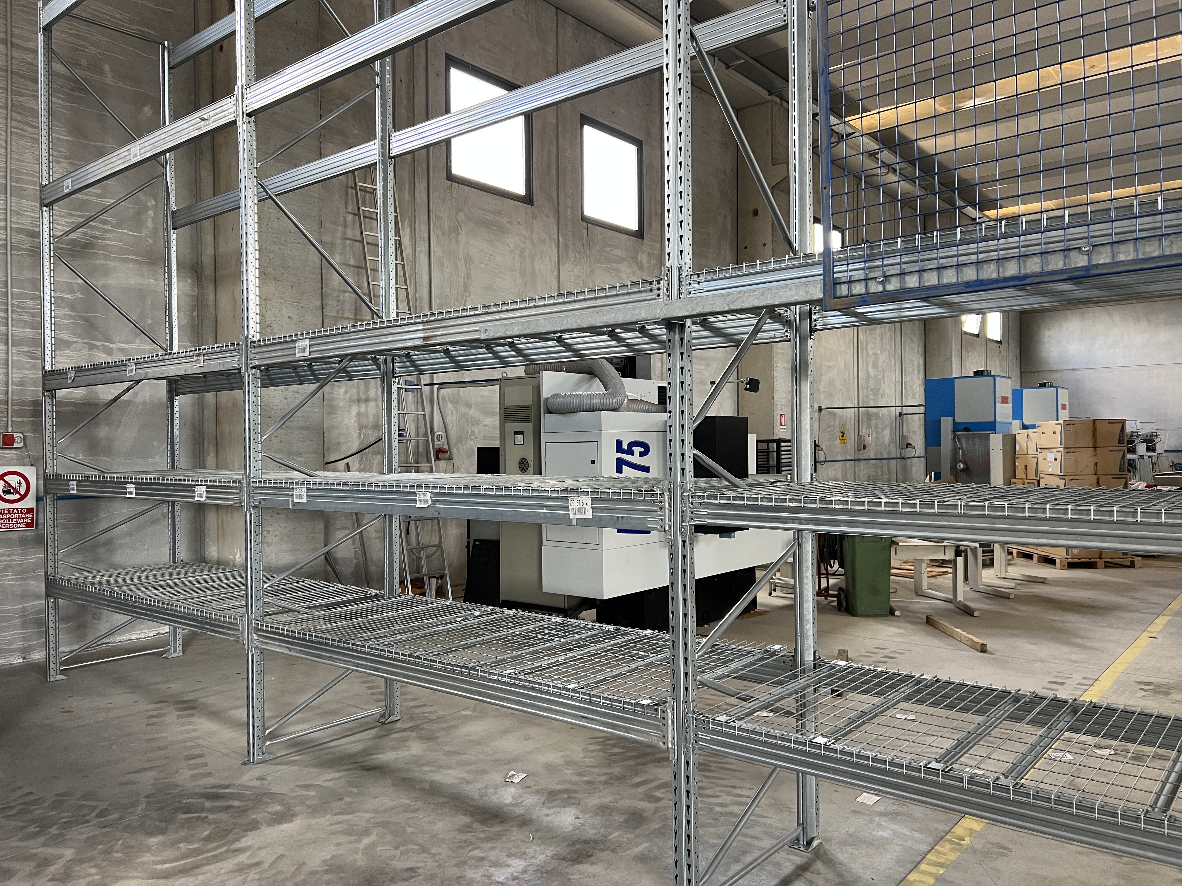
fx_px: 888
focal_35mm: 26
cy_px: 443
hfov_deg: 67.3
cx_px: 591
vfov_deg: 53.1
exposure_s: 1/94
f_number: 1.5
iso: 125
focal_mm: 5.7
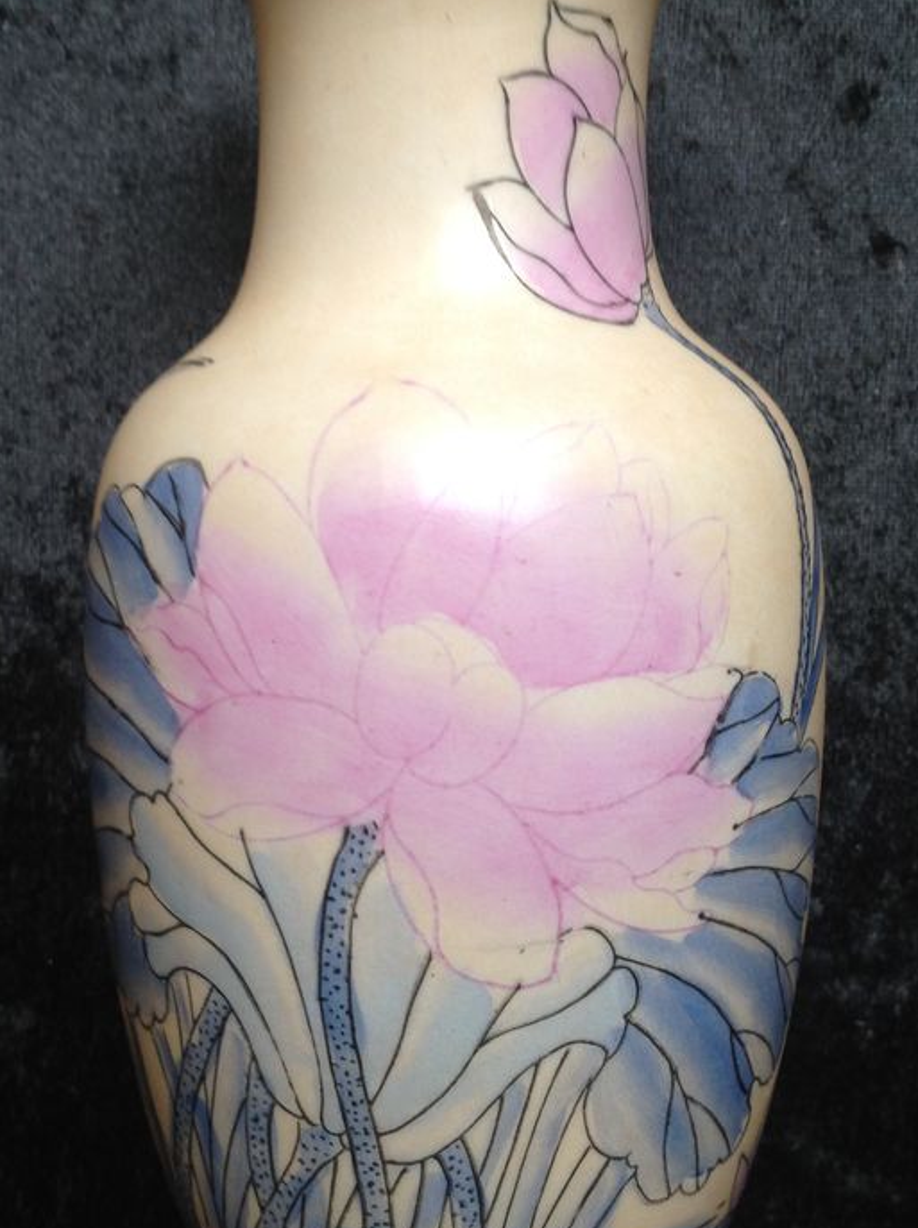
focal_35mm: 51
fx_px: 1807
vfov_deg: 37.5
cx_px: 425
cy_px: 632
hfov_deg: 28.5
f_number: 2.4
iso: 64
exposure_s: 1/15
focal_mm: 4.28
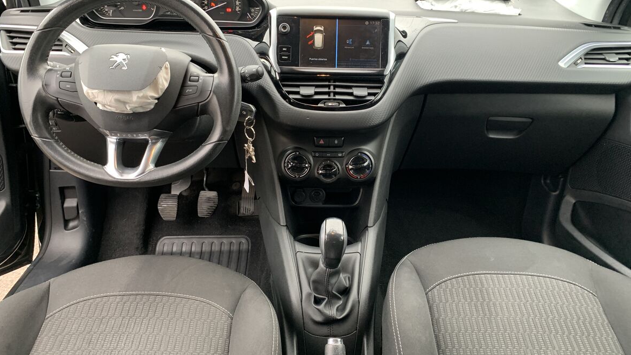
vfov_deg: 40.2
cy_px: 172
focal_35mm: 29
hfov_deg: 66.1
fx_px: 485
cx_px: 312
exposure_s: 1/60
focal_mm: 4.25
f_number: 1.8
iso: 160
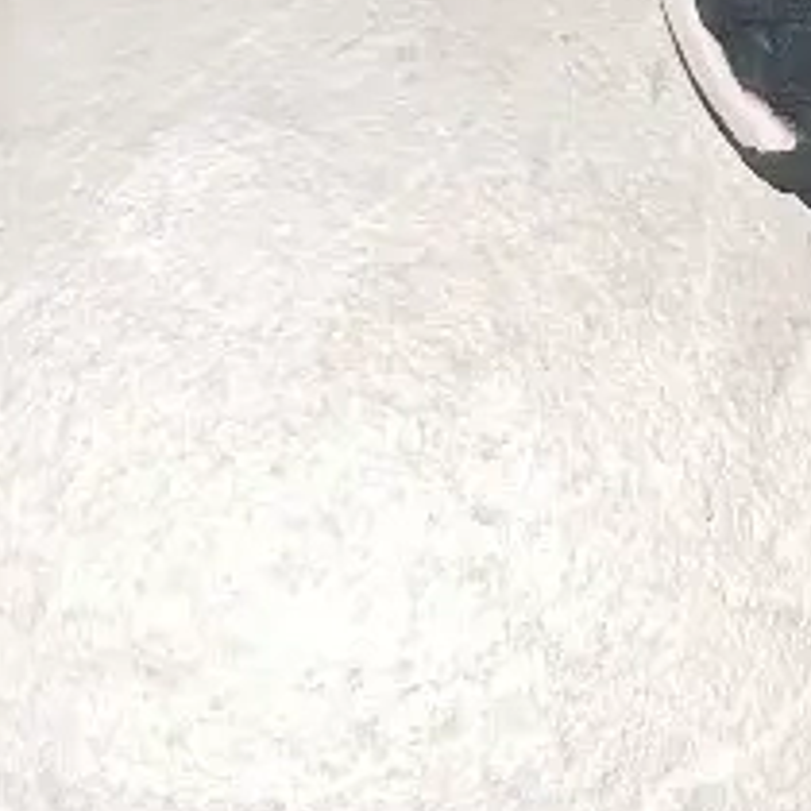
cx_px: 1738
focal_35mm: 140
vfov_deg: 11.0
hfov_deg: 11.1
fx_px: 3711
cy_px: -948
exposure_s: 1/20
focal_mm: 4.65
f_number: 1.8
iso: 800
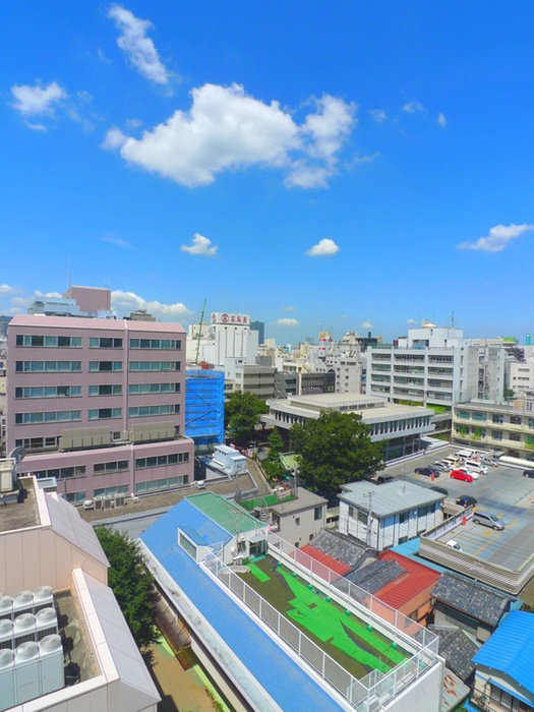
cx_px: 267
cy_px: 356
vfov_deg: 71.6
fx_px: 494
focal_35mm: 24
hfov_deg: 56.8
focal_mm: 5.1
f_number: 4.5
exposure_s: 1/1000
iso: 80
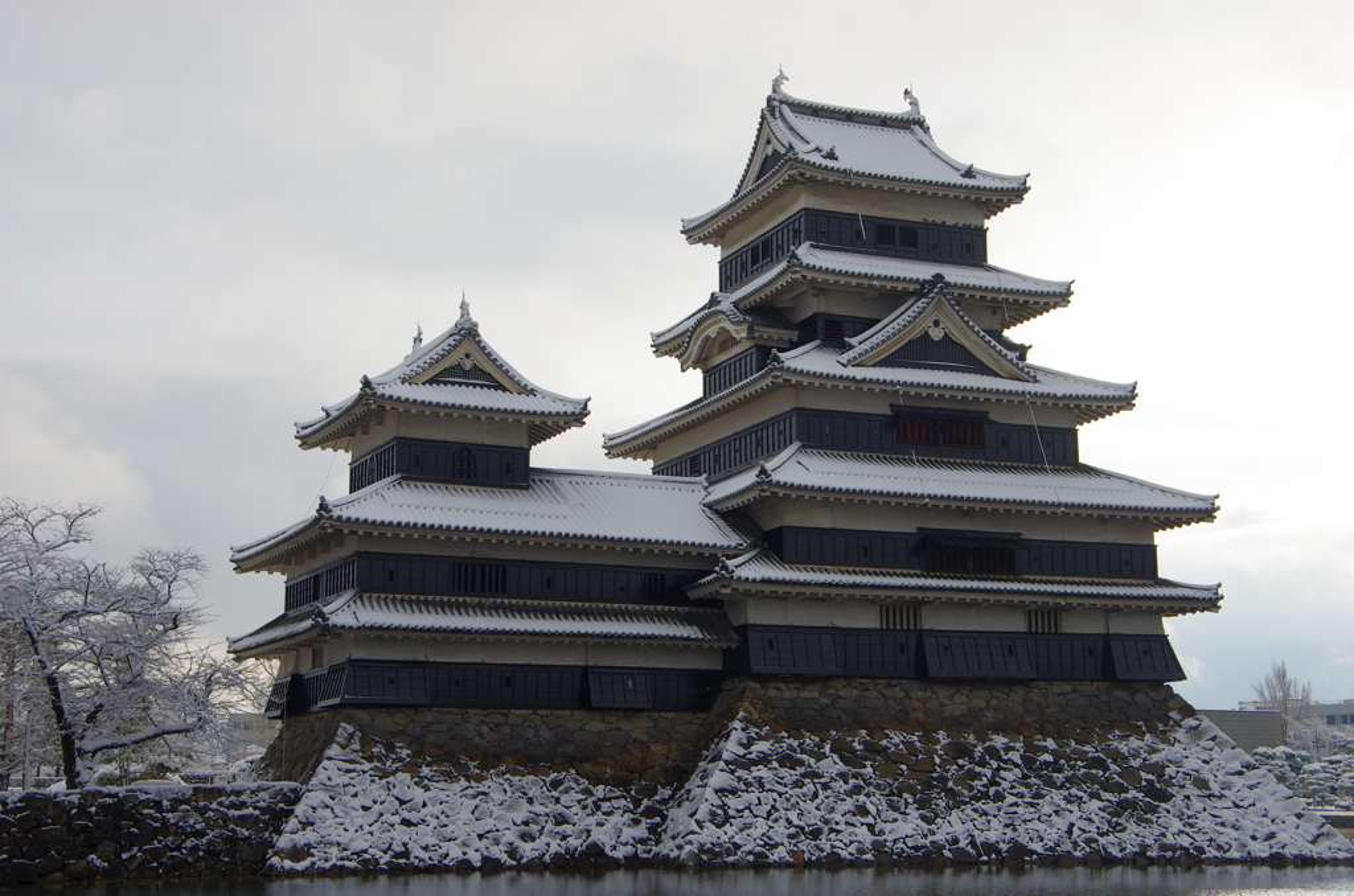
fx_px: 1745
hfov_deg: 42.4
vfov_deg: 28.8
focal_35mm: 46
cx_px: 677
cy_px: 448
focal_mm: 31
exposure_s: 1/320
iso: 160
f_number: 9
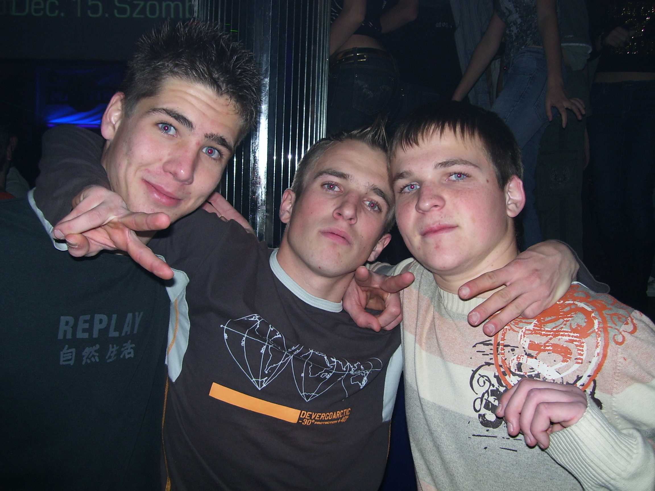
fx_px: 681
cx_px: 328
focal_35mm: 36
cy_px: 246
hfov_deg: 51.4
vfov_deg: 39.7
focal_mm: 6
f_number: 2.7
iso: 80
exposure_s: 1/60
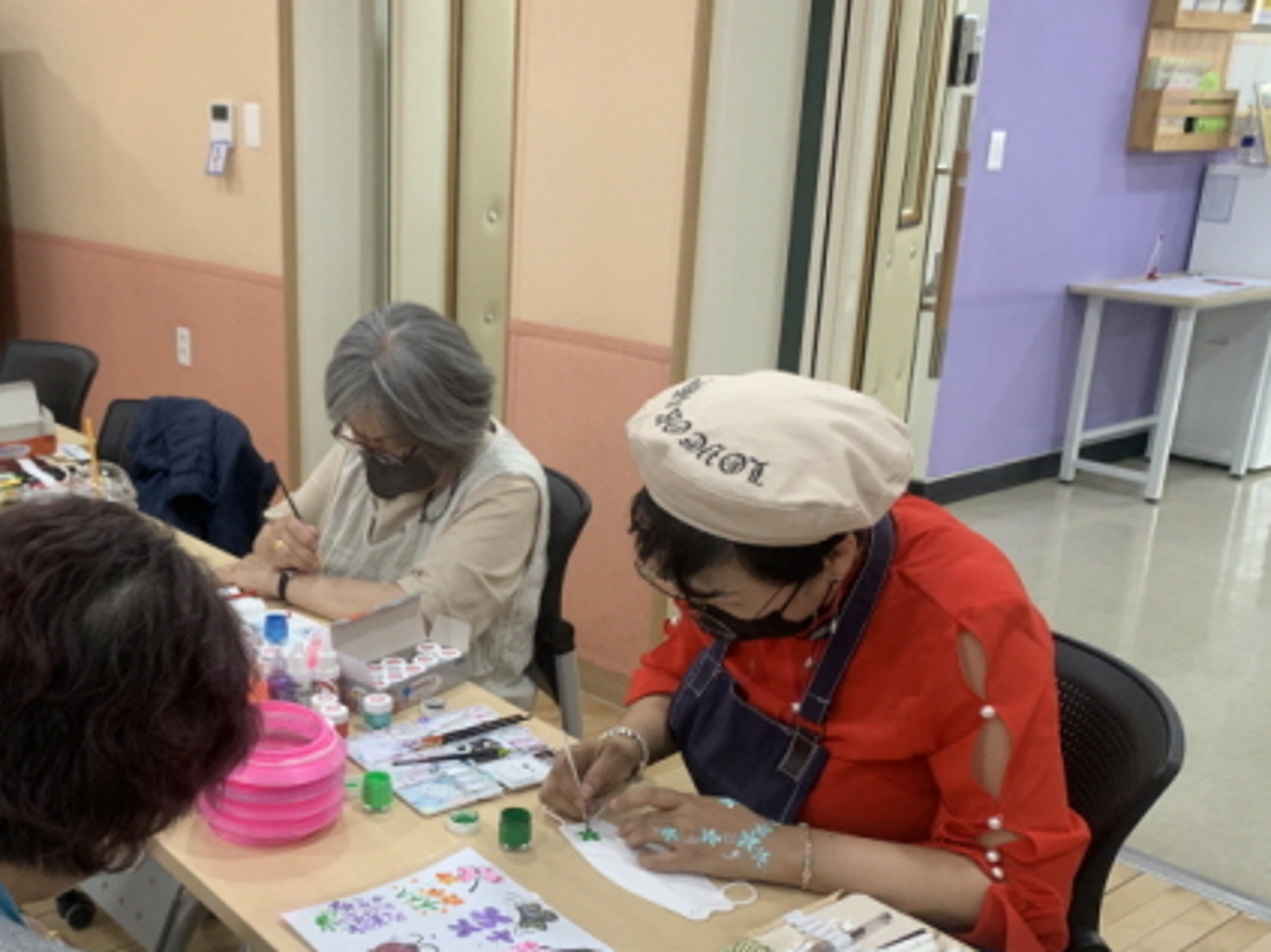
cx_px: 397
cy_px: 670
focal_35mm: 40
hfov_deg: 45.9
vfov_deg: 35.4
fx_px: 1468
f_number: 1.8
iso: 80
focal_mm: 4.25
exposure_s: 1/60
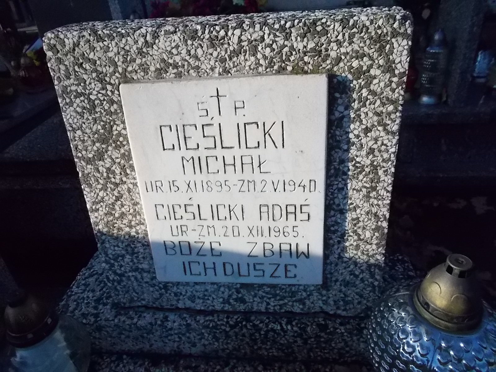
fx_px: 373
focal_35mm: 26
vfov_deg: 53.1
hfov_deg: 67.3
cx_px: 248
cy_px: 186
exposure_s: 1/400
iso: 400
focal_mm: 4.6
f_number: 8
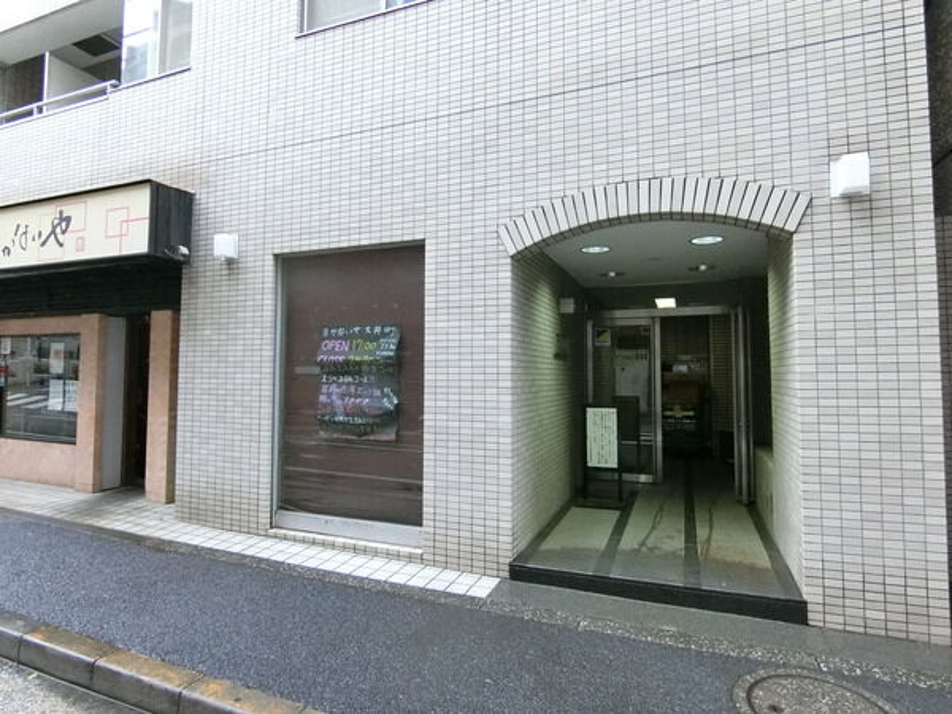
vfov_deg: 68.7
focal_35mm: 19
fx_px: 523
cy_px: 357
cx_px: 476
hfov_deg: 84.7
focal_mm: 4.06
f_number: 2.7
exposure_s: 1/800
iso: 1600
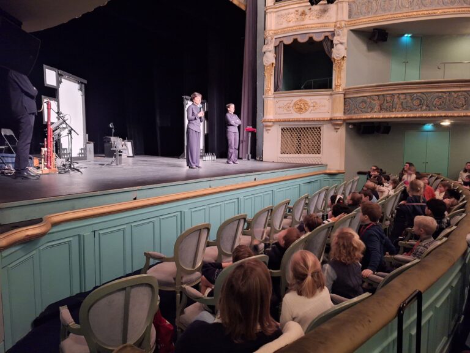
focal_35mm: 23
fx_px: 312
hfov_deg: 73.9
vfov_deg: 58.9
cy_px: 176
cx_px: 235
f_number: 1.8
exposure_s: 1/20
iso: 1250
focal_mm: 5.54
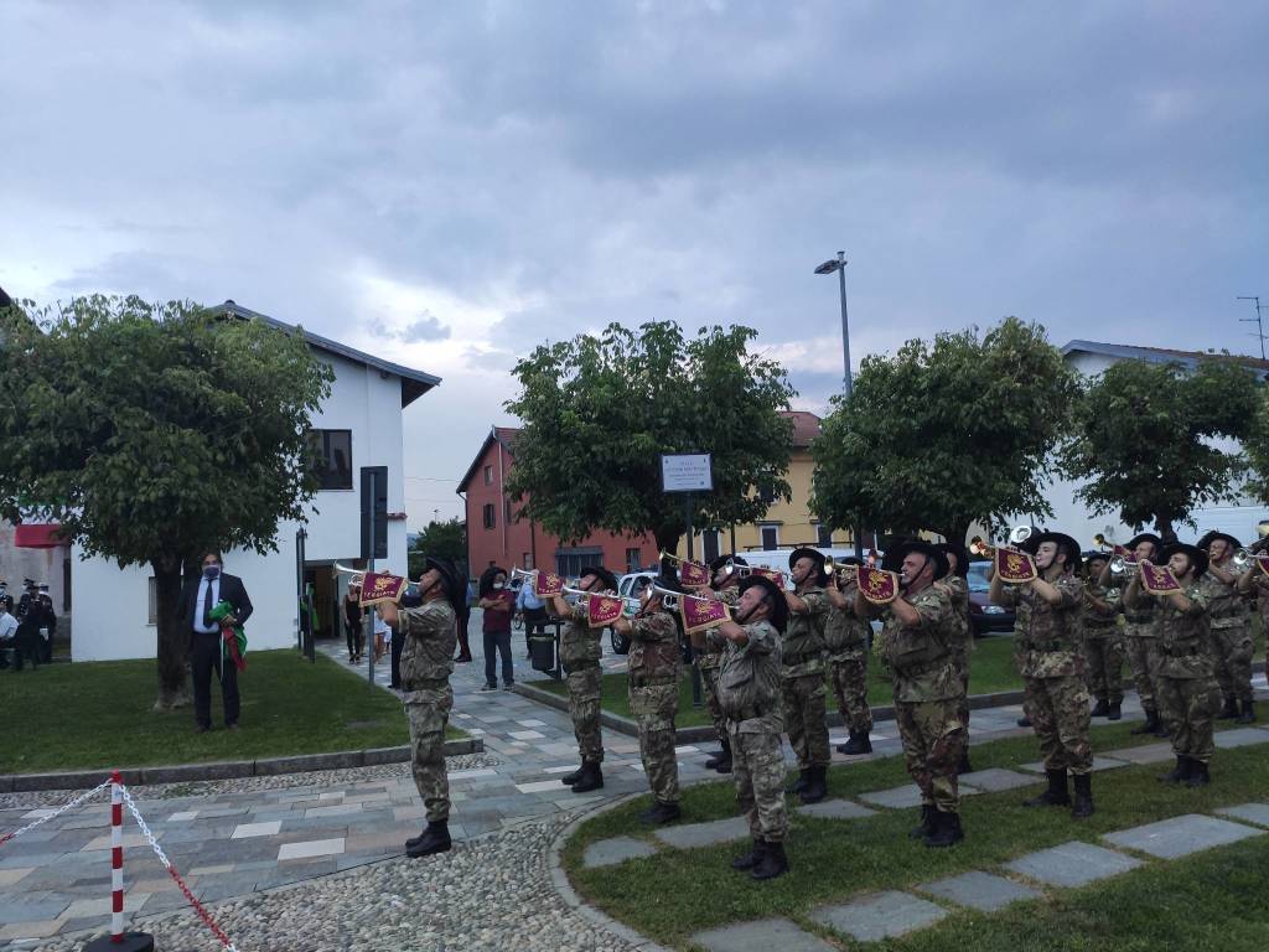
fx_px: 953
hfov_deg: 67.3
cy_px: 476
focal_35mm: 26
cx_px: 634
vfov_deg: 53.1
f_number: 1.75
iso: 358
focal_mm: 4.77
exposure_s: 1/33
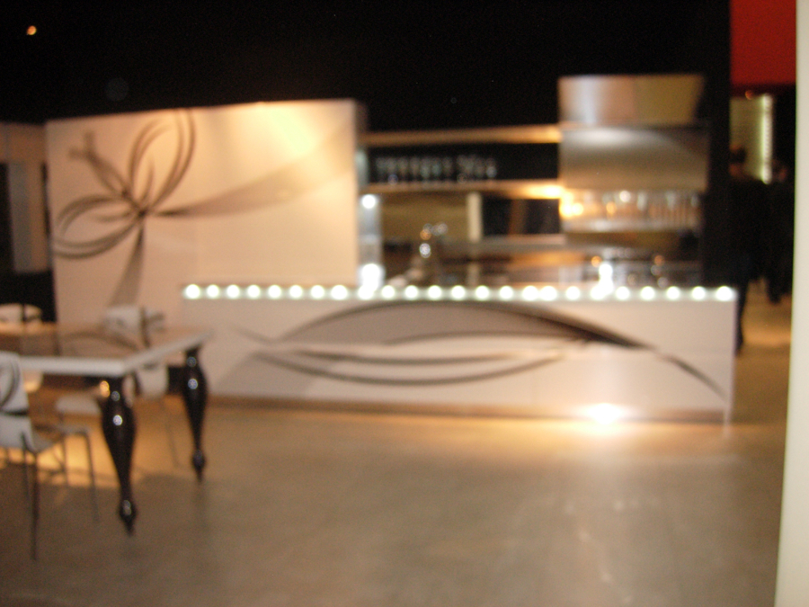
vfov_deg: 39.7
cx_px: 404
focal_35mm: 36
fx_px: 841
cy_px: 304
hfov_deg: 51.4
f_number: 2.7
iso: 200
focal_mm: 7.5
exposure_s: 1/128
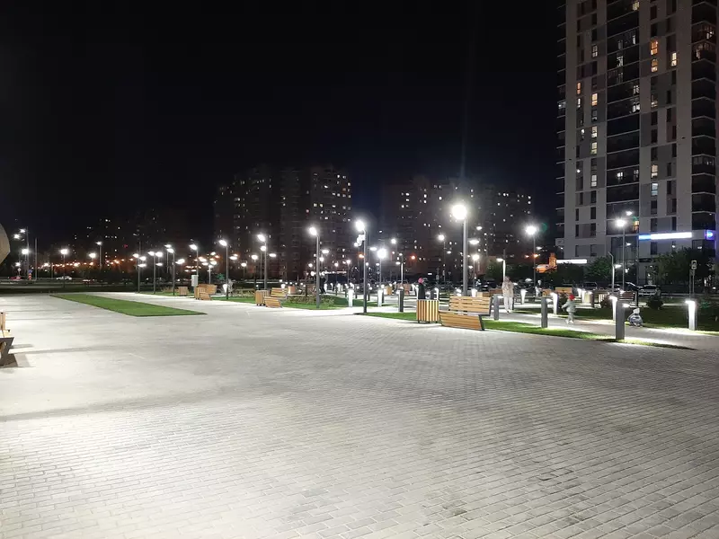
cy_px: 270
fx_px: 540
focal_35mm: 26
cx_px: 360
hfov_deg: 67.3
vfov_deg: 53.1
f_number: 1.7
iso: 250
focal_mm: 3.93
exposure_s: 1/25
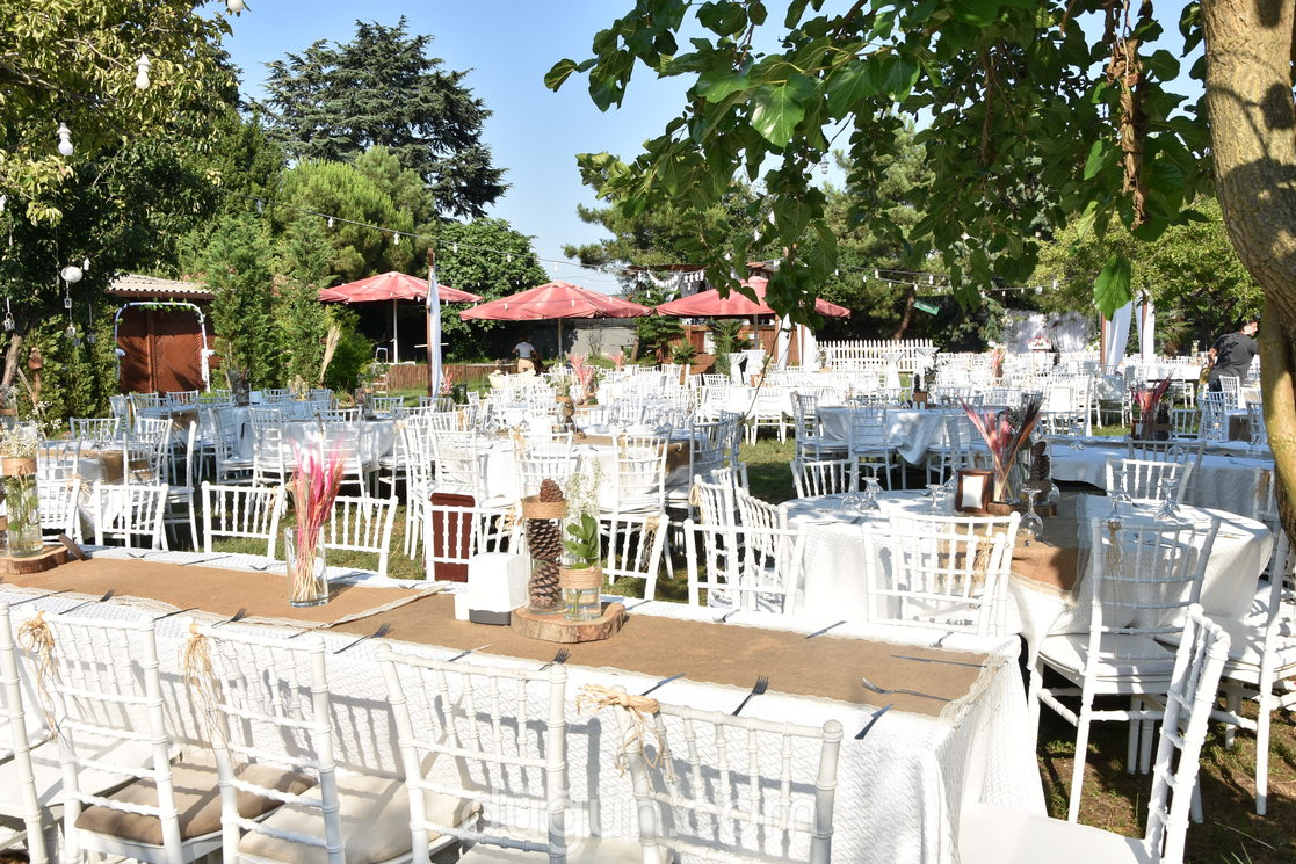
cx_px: 639
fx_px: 1224
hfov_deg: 55.8
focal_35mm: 34
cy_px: 424
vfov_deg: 38.9
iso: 100
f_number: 10
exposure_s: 1/160
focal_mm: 22
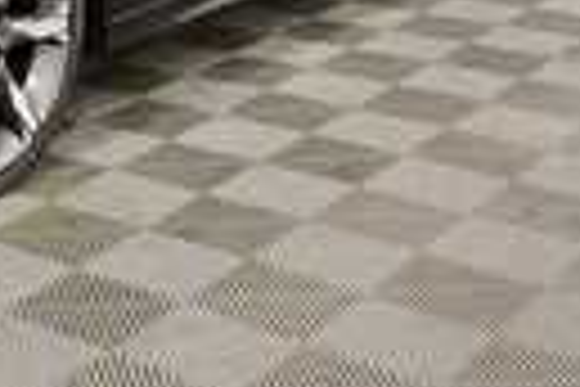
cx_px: -139
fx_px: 1353
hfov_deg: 22.1
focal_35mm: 84
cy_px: -164
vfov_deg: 15.2
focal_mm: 18
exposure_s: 1/125
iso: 1400
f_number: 5.3
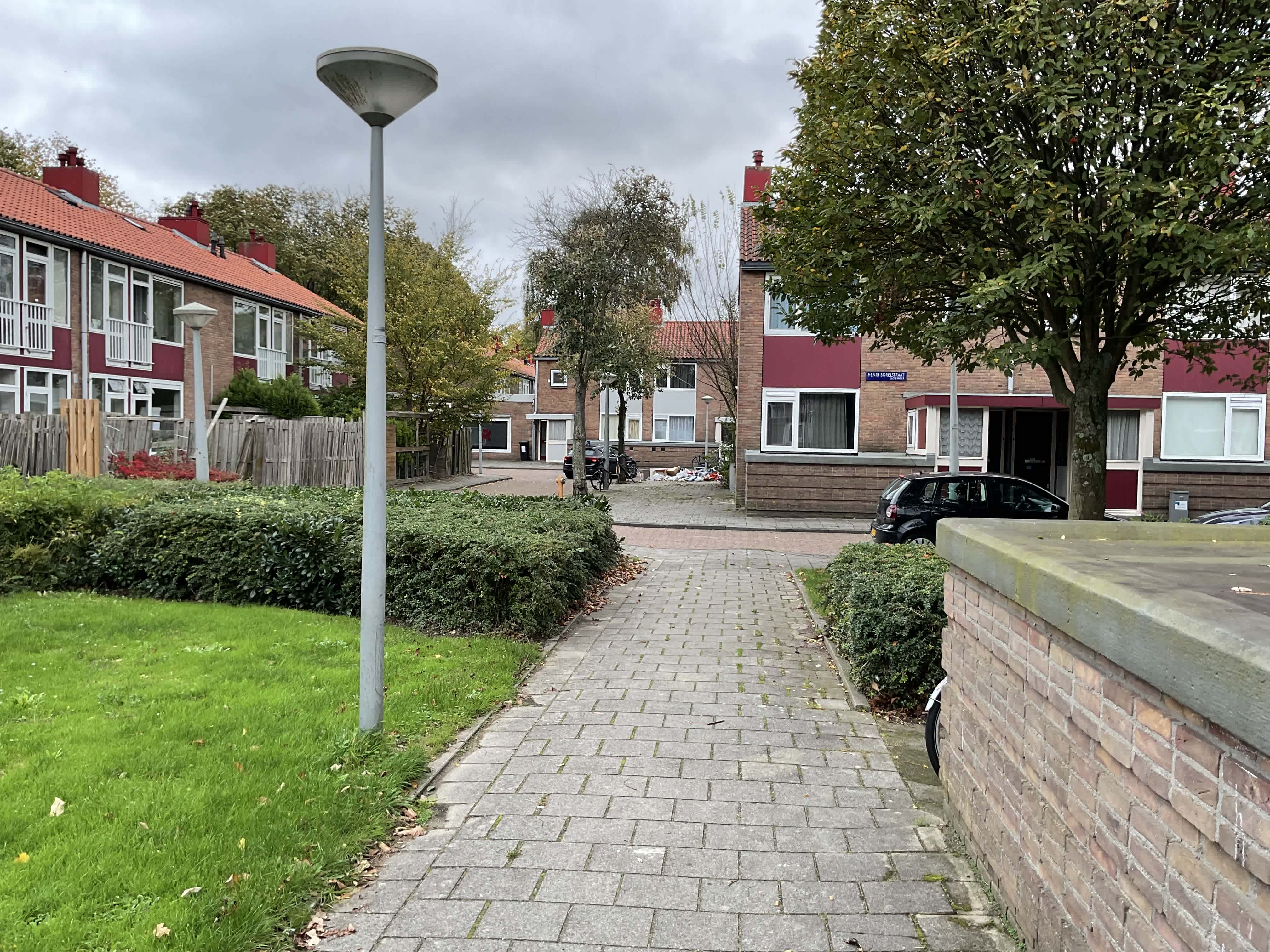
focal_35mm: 29
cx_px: 635
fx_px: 1064
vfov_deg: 48.2
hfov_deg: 61.7
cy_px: 476
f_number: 1.8
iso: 16
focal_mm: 3
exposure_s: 1/176
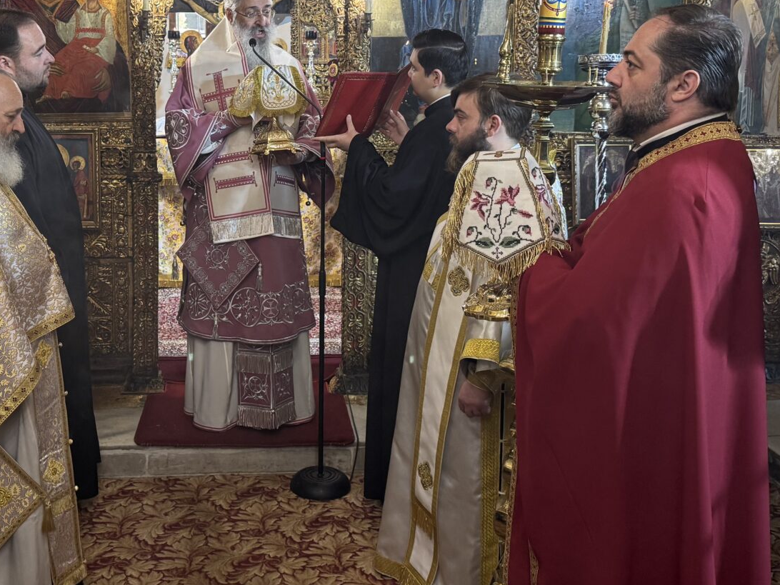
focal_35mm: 45
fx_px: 1014
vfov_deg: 31.8
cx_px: 282
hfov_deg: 41.7
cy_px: 167
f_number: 1.78
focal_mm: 6.76
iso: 200
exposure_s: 1/50
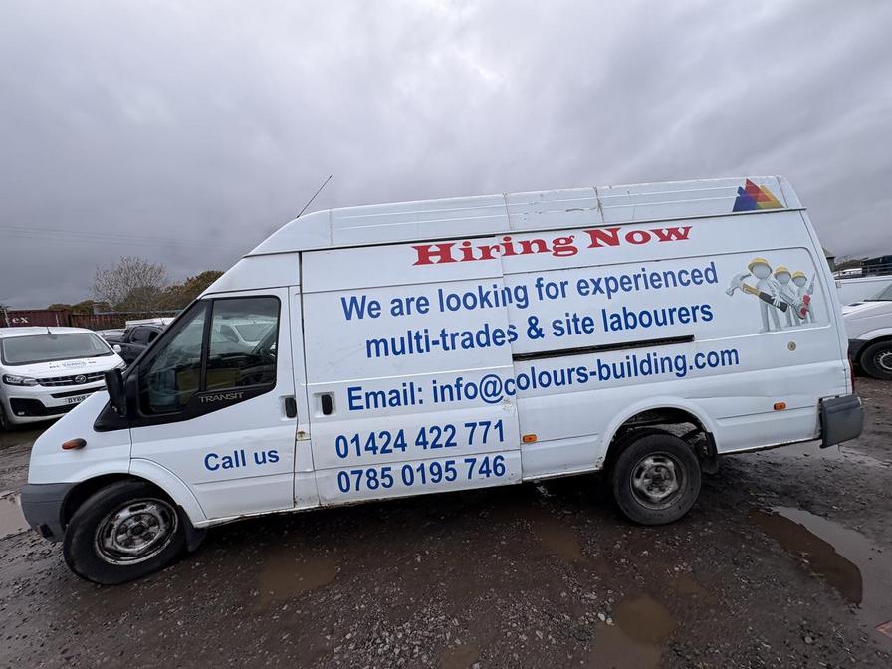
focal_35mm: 14
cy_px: 334
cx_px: 446
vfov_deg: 85.7
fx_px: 361
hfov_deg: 102.1
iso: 64
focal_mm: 2.22
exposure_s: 1/99
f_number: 2.2
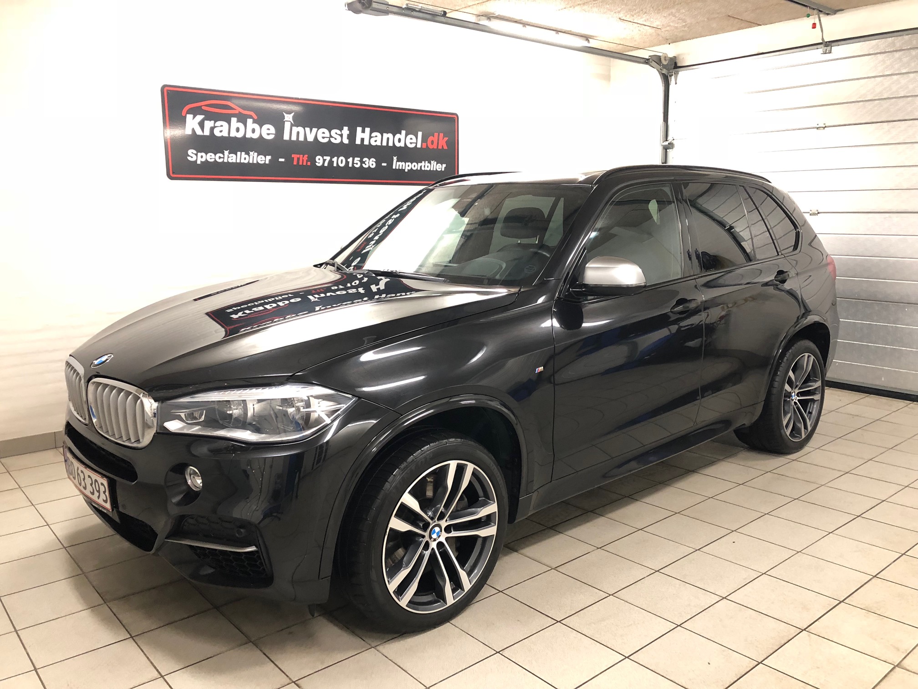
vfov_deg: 49.7
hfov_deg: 63.4
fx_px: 743
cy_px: 344
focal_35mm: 28
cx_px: 459
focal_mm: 3.99
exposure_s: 1/14
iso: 100
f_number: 1.8
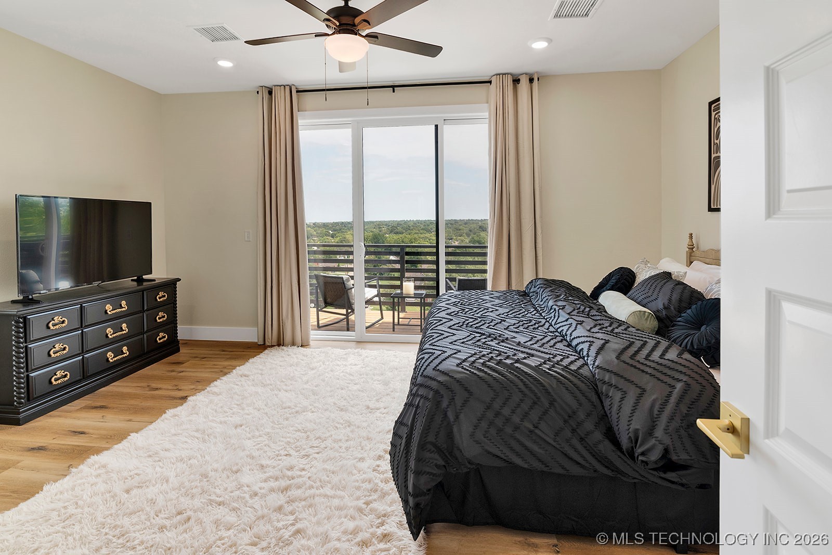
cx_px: 416
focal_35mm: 16
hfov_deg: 96.7
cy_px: 278
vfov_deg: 73.8
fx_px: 370
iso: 250
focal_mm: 16
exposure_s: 1/80
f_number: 8
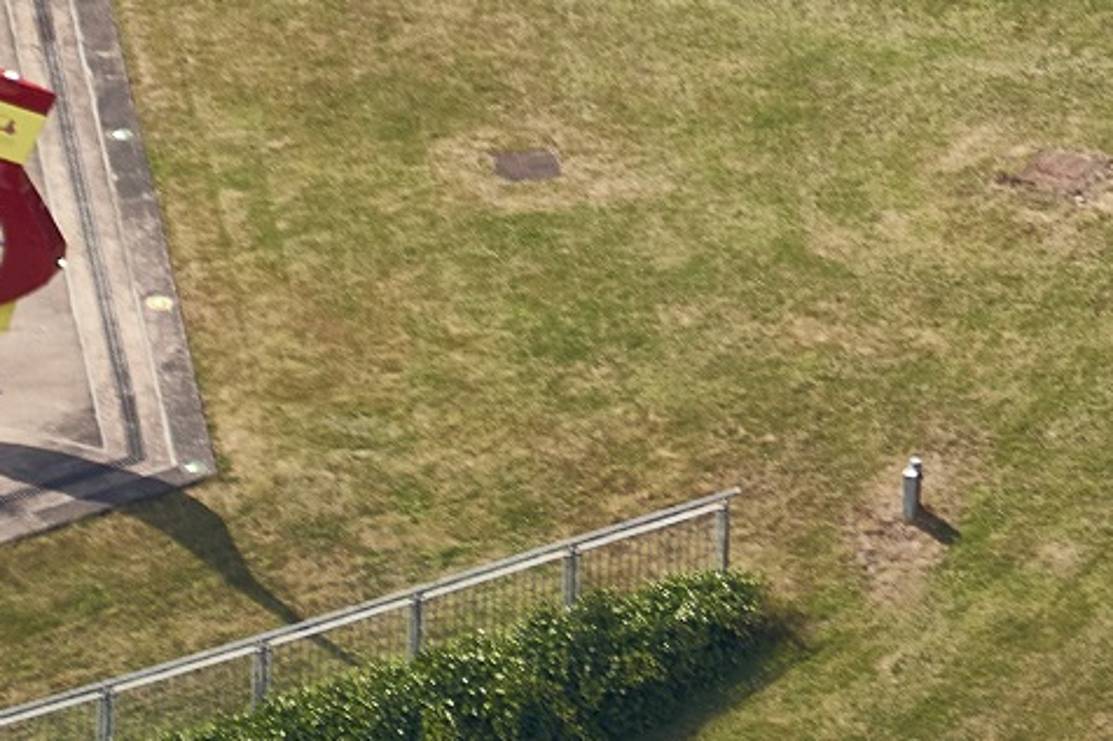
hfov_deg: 0.8
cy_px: 344
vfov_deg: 0.5
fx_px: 77384
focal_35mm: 2504
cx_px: 390
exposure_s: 1/640
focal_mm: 397
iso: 200
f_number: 5.6
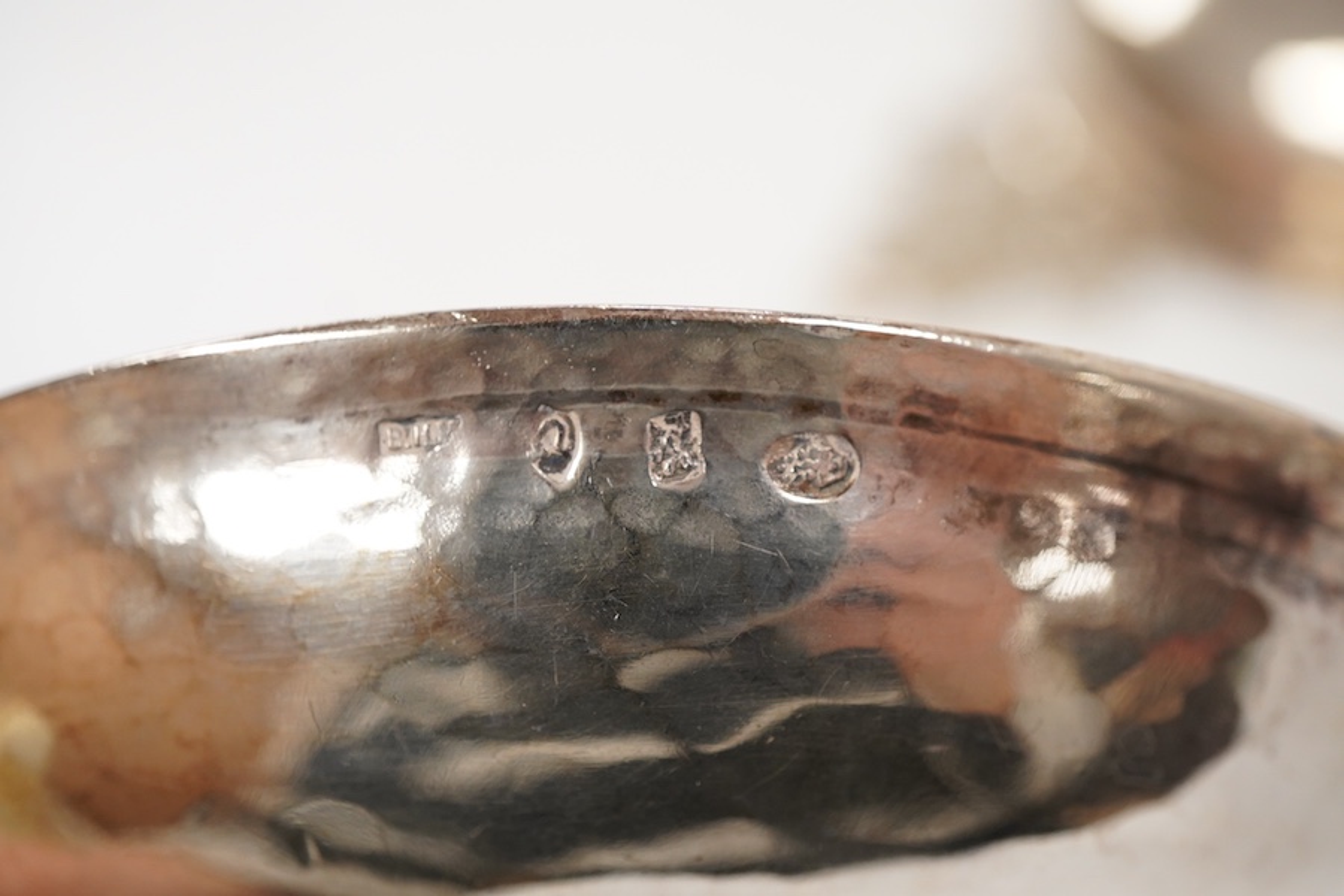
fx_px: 1680
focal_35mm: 45
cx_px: 672
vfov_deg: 29.9
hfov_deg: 43.6
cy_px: 448
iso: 1250
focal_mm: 30
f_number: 8
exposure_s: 1/125
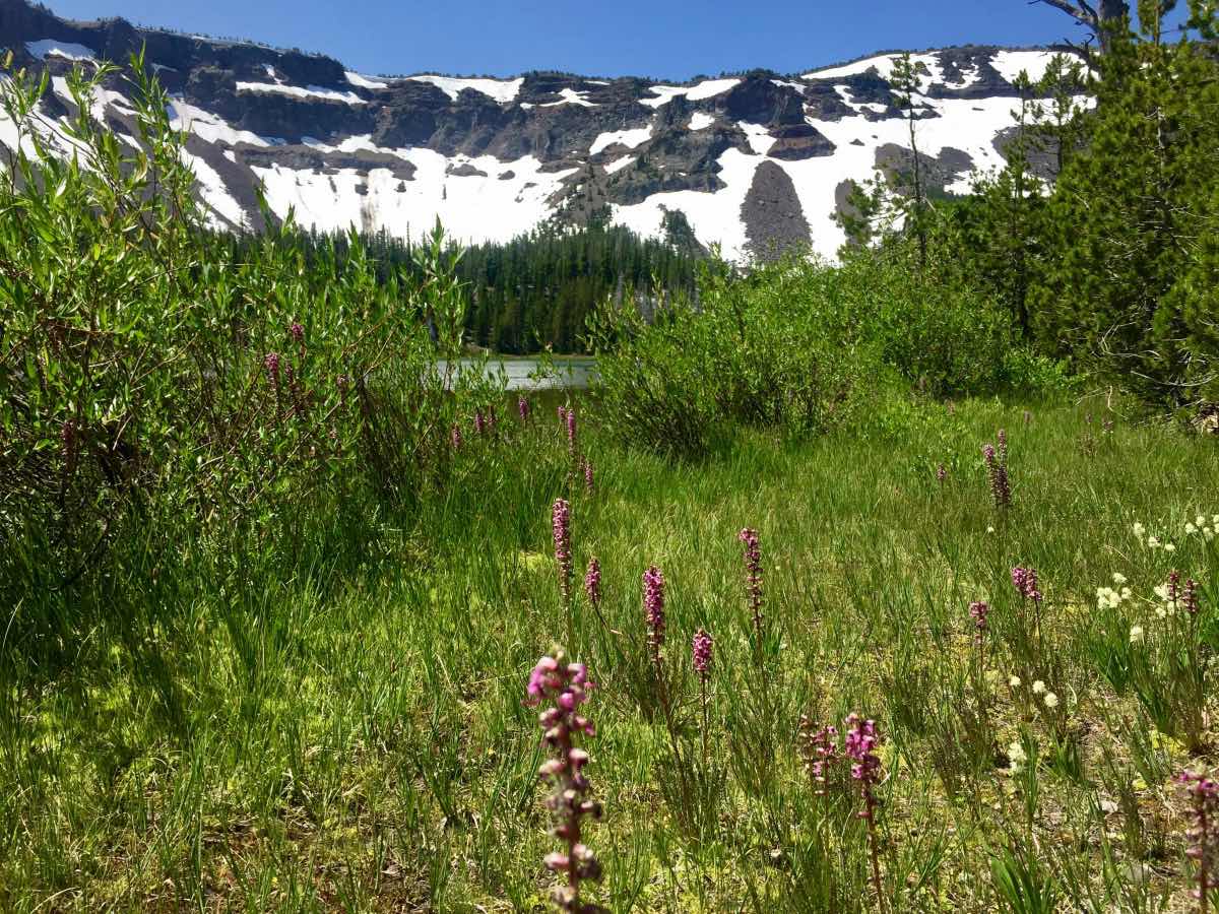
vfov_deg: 48.2
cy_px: 457
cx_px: 610
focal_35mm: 29
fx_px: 1021
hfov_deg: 61.7
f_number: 2.2
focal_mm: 4.15
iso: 32
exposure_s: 1/1721
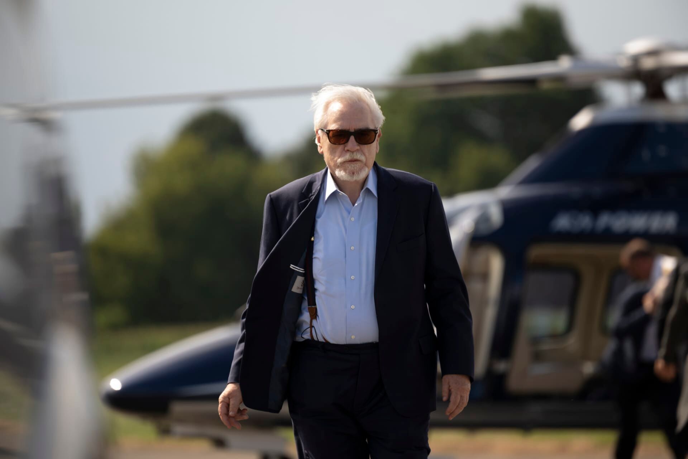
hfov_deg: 7.4
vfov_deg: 4.9
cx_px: 344
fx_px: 5351
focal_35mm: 280
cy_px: 230
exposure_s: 1/200
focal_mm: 280
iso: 31
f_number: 4
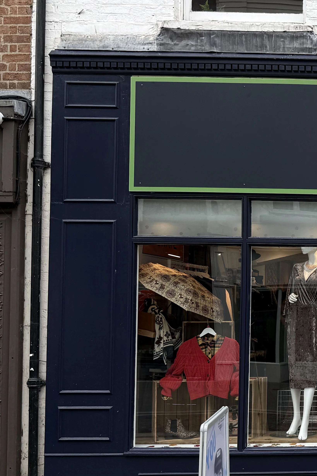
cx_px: 487
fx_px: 766
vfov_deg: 34.4
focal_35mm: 58
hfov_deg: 19.9
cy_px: 282
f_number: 1.78
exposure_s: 1/360
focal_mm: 6.76
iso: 80
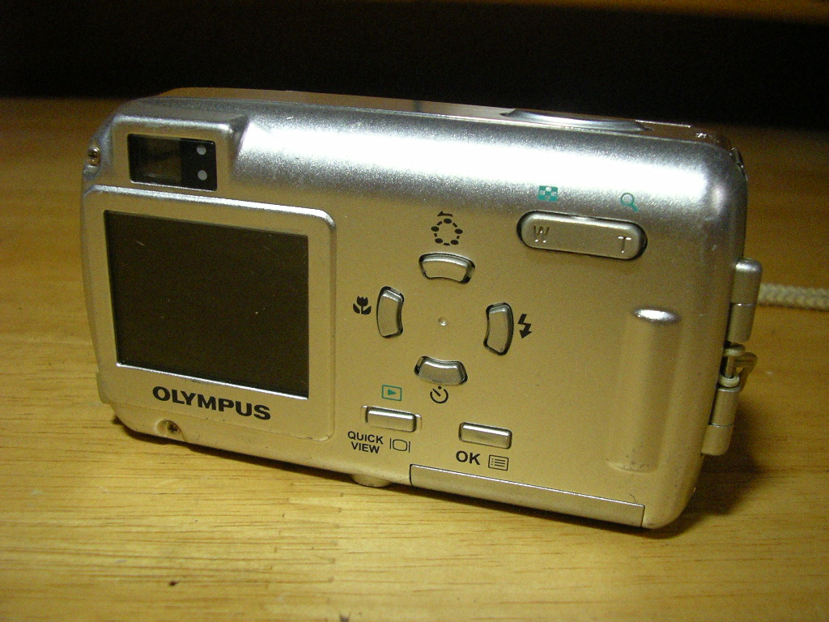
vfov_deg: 37.7
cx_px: 414
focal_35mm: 38
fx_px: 910
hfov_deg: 49.0
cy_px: 311
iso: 400
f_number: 2.9
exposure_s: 1/125
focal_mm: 5.8
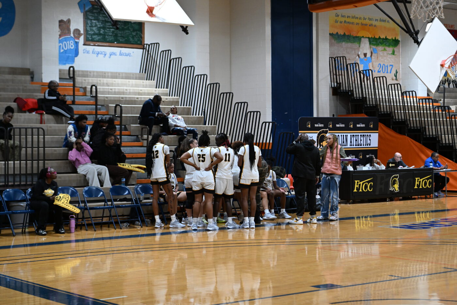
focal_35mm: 70
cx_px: 228
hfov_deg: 28.8
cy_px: 152
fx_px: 888
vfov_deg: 19.5
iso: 2500
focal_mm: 70
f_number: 5
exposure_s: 1/250
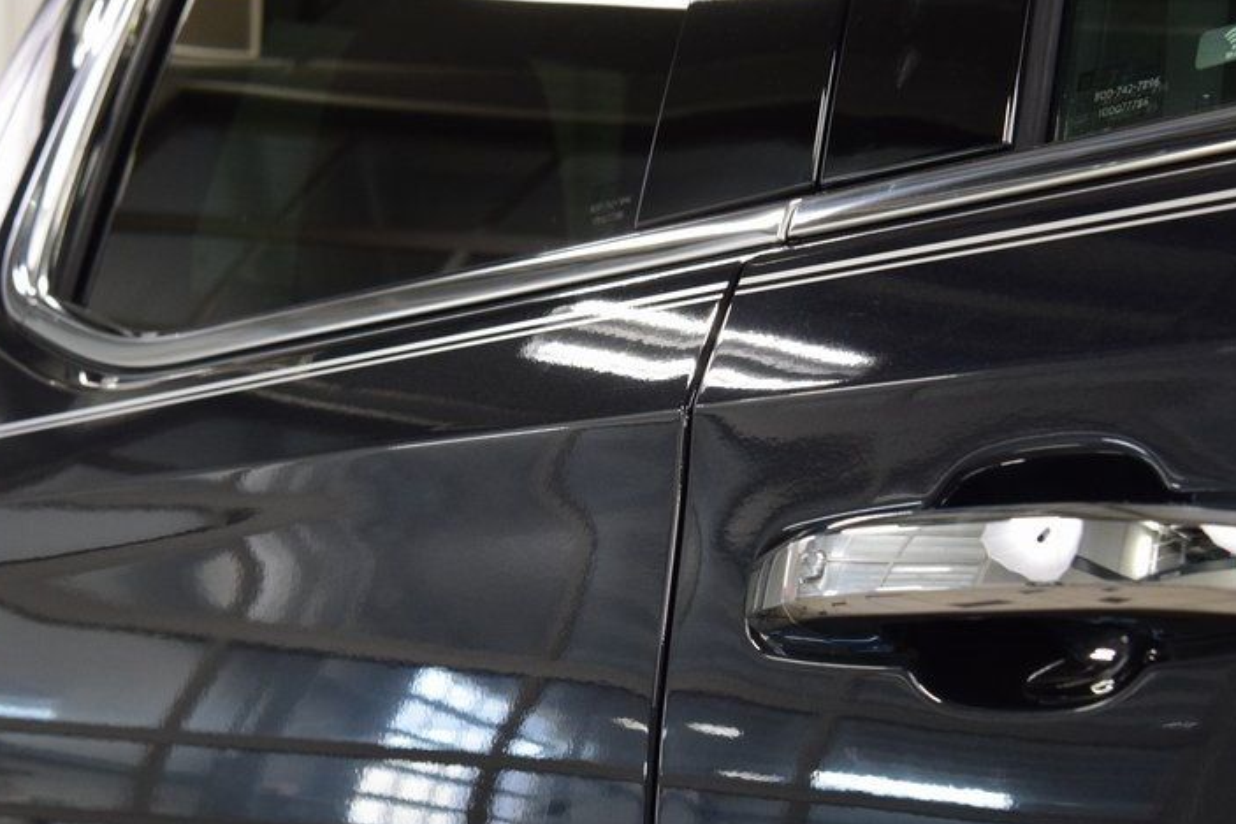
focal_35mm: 83
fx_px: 2850
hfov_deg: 24.4
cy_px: 586
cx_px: 513
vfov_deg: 16.4
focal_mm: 38
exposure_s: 1/60
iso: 1600
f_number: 6.3
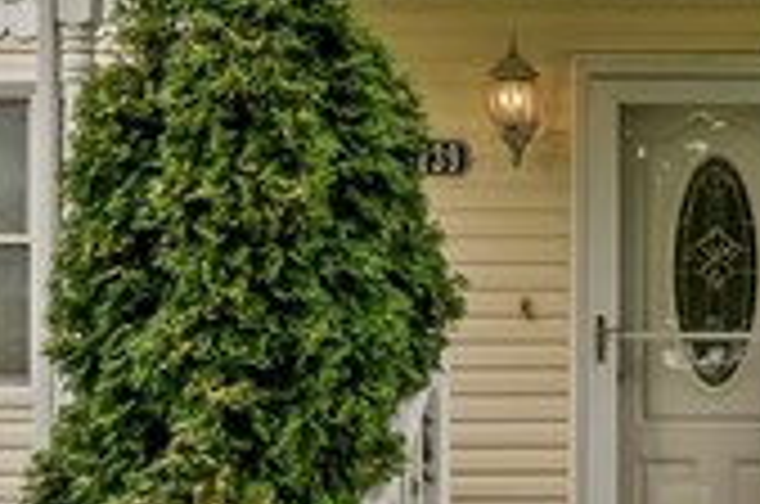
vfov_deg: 11.6
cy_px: 457
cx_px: 1183
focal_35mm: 117
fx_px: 2471
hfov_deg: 15.9
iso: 100
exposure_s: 1/320
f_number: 3.5
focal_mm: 18.2
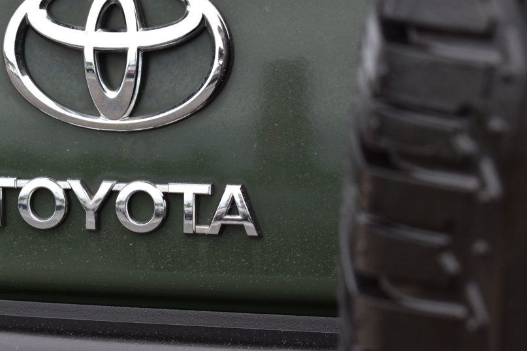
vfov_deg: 13.1
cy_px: 172
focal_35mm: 105
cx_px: 219
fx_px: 1532
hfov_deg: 19.5
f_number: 9
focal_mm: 55
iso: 400
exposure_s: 1/160
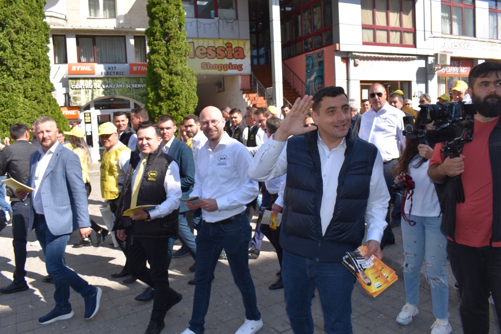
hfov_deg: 67.4
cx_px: 250
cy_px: 167
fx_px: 376
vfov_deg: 47.9
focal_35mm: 27
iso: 100
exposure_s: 1/200
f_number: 7.1
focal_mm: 18
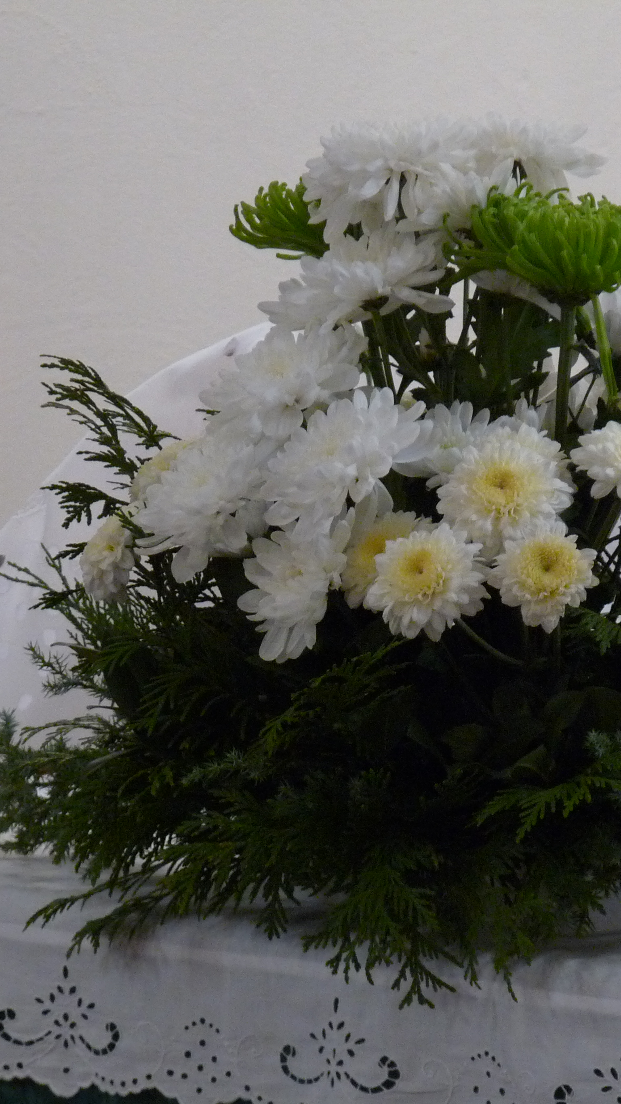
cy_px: 552
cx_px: 494
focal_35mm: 320
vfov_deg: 6.7
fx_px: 9366
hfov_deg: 3.8
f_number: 3.7
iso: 400
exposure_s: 1/30
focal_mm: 39.2
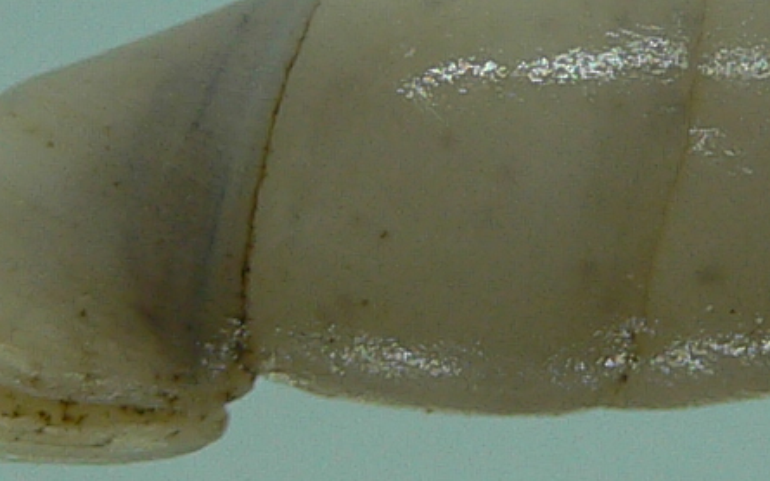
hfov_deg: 12.4
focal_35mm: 168
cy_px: 268
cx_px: 571
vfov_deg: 7.8
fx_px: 3525
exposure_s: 1/80
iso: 80
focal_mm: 4.6
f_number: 2.8
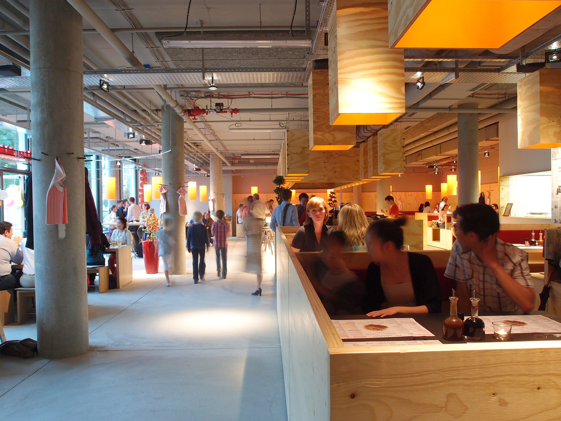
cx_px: 280
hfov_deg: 63.4
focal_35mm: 28
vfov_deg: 49.7
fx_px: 454
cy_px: 210
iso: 100
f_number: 3.2
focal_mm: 6
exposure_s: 1/3
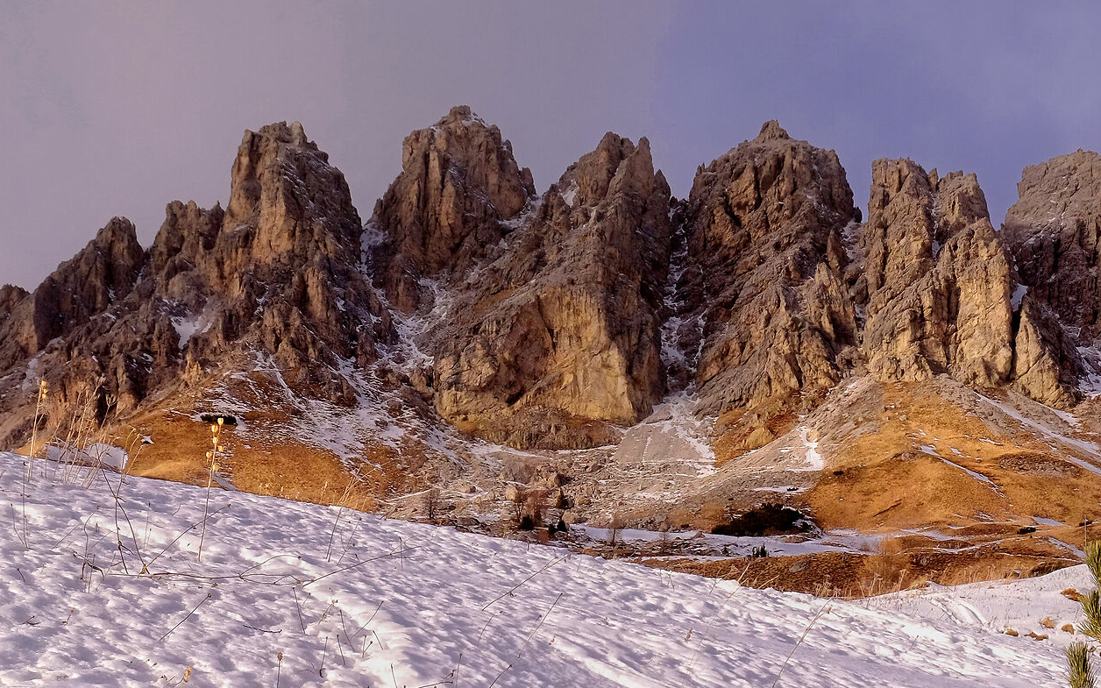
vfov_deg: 17.4
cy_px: 594
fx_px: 2220
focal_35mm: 74
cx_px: 803
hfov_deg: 27.5
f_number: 9
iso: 640
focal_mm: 25.4
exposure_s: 1/680
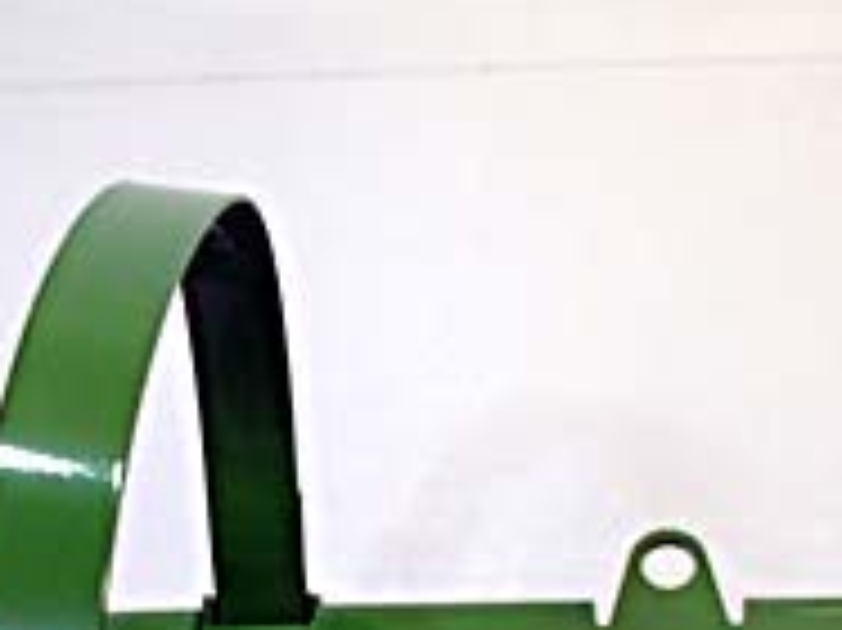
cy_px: 842
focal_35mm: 96
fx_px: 2334
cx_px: 743
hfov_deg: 20.1
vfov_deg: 14.7
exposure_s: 1/30
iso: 250
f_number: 3.9
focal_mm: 5
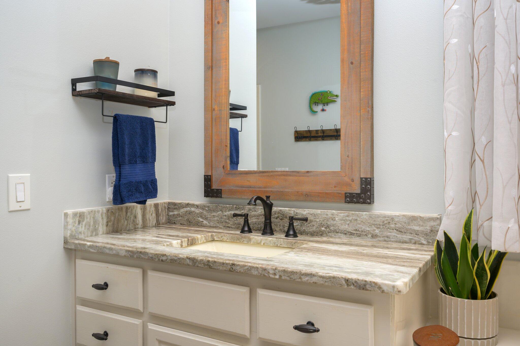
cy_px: 173
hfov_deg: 62.0
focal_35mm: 30
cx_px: 260
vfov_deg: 43.5
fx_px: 433
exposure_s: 1/60
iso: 320
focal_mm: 30
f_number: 9
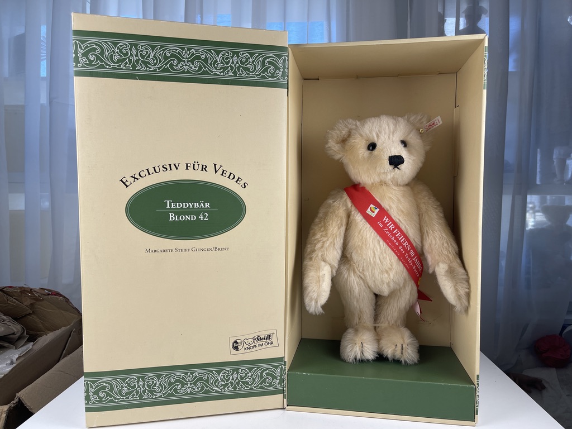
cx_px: 286
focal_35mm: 25
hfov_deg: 69.4
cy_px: 214
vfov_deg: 54.9
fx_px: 413
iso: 32
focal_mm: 5.1
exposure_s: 1/165
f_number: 1.6
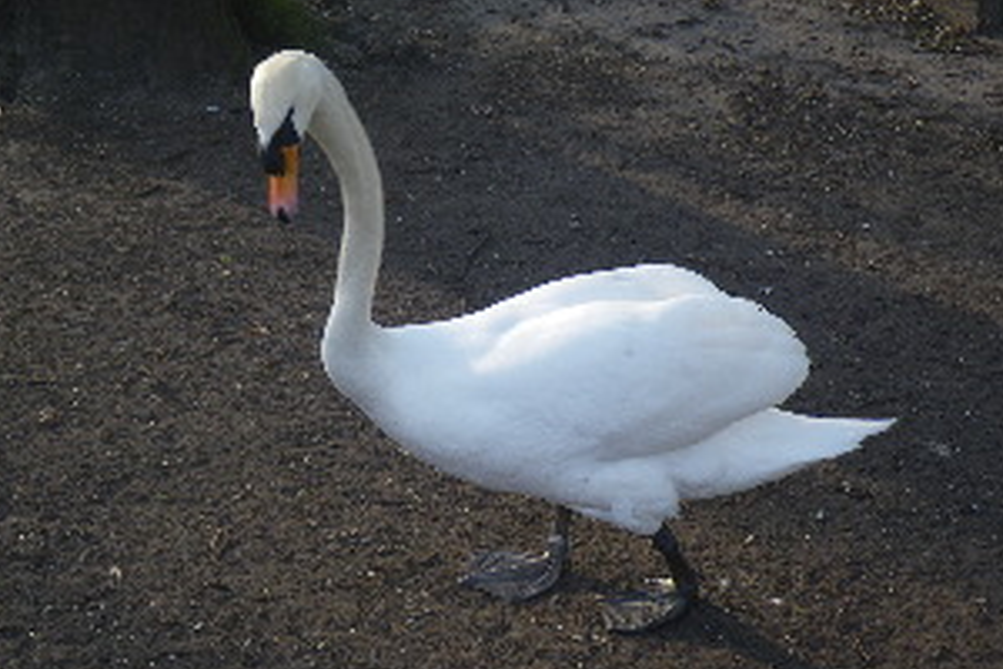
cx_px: 488
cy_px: 338
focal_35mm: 56
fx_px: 1560
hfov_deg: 35.6
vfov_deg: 24.2
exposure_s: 1/80
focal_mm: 7.5
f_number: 4.2
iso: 50
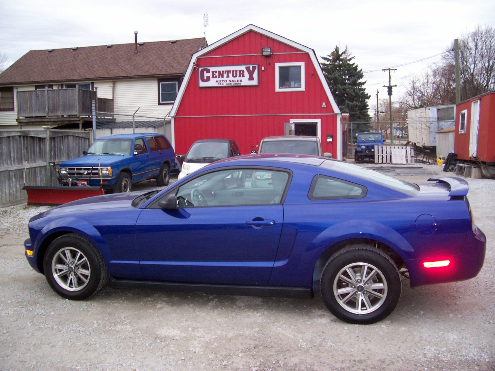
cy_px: 186
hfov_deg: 54.0
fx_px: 486
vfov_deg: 41.8
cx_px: 248
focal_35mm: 34
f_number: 2.7
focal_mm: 5.6
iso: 140
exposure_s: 1/112
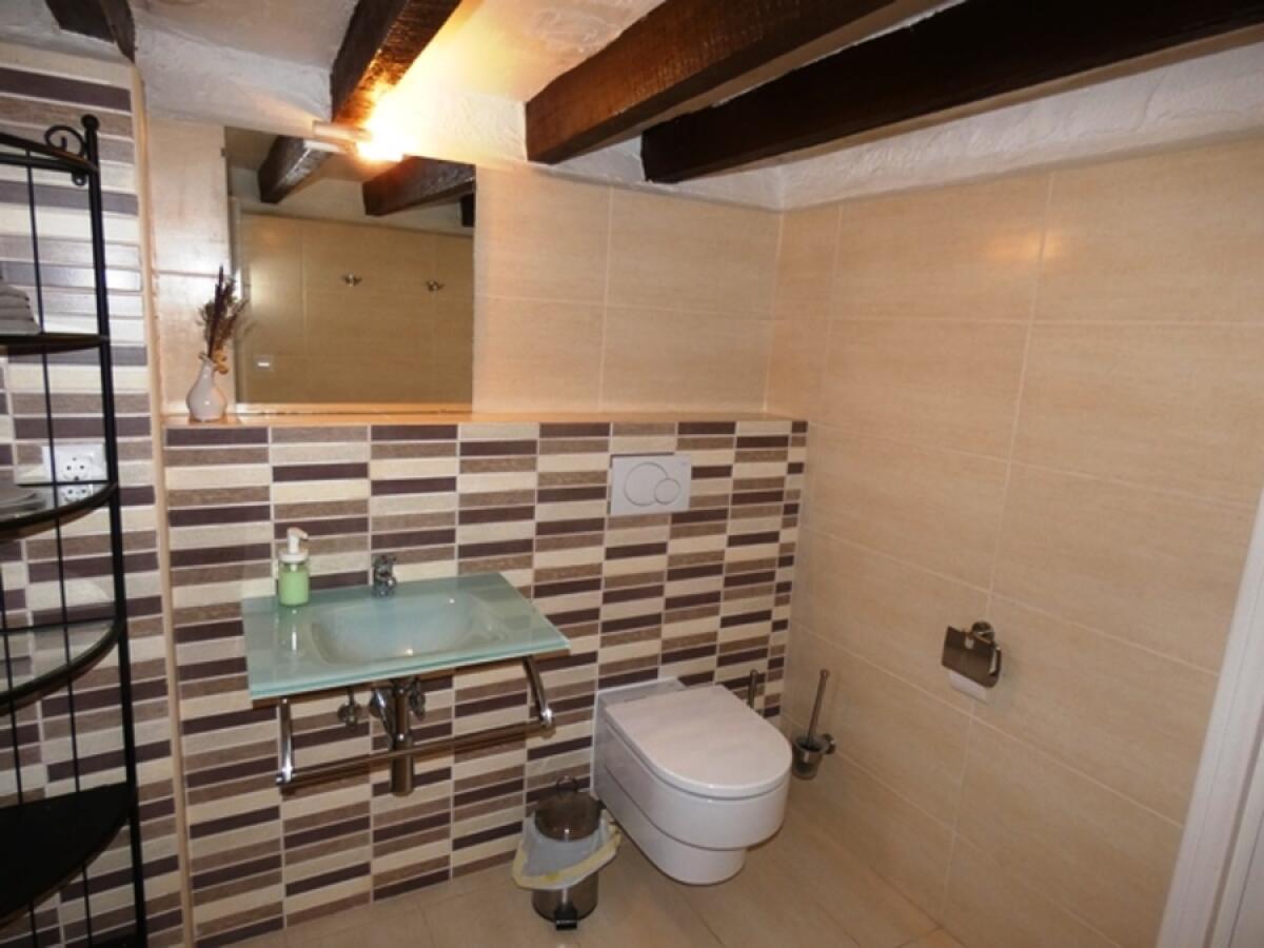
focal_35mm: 20
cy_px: 474
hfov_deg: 81.7
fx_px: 730
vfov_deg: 66.0
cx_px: 632
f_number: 2.8
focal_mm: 3.6
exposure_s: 1/60
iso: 200
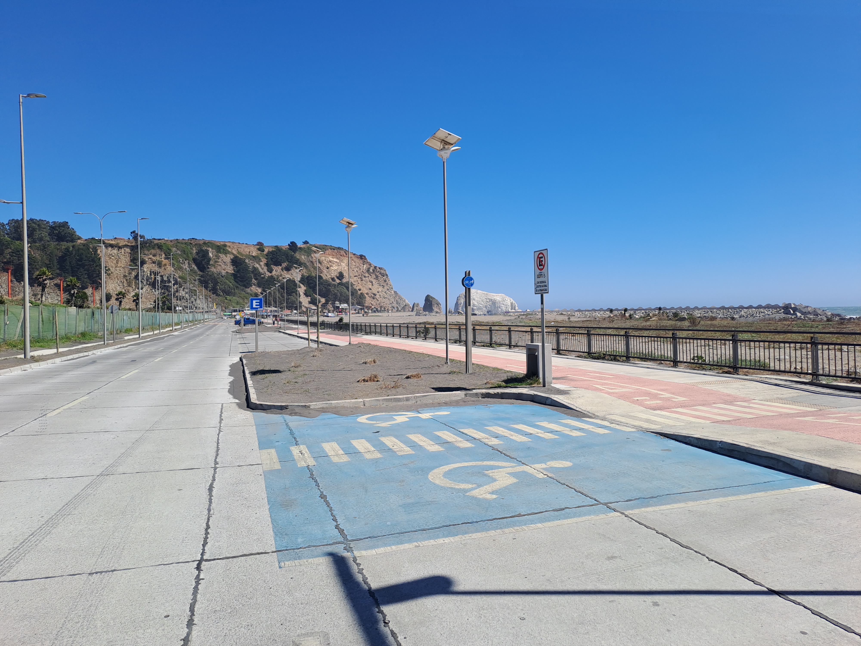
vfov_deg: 54.9
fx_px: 622
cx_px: 430
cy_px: 323
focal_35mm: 25
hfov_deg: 69.4
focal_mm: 4.65
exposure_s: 1/1517
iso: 32
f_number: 1.8
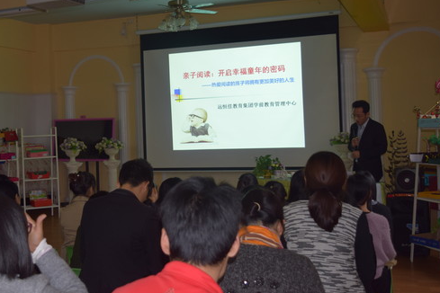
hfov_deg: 37.1
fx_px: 648
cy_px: 120
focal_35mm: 53
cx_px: 140
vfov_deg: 25.5
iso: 400
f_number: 4
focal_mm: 24
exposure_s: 1/50
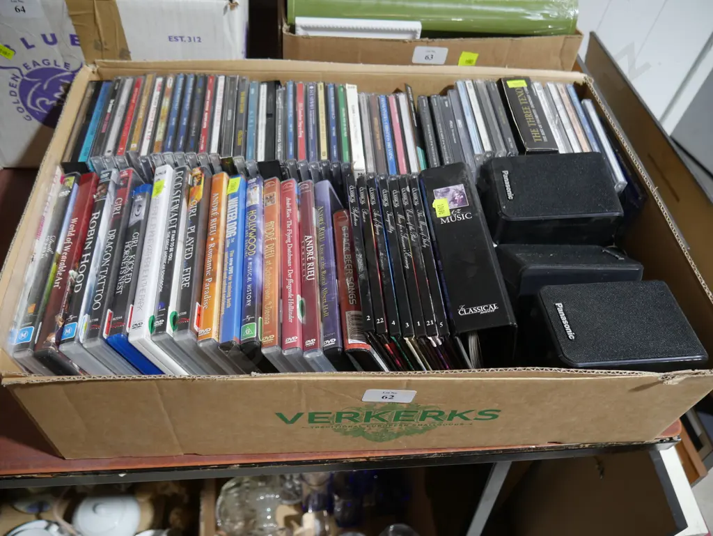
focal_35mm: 28
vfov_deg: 49.8
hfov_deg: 63.4
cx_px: 356
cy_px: 268
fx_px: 577
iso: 500
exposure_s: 1/60
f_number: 3.5
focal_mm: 14
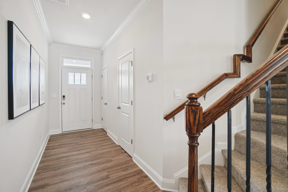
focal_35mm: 15
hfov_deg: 100.4
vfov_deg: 77.3
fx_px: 120
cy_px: 96
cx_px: 144
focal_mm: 10
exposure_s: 1/30
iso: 400
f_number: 8
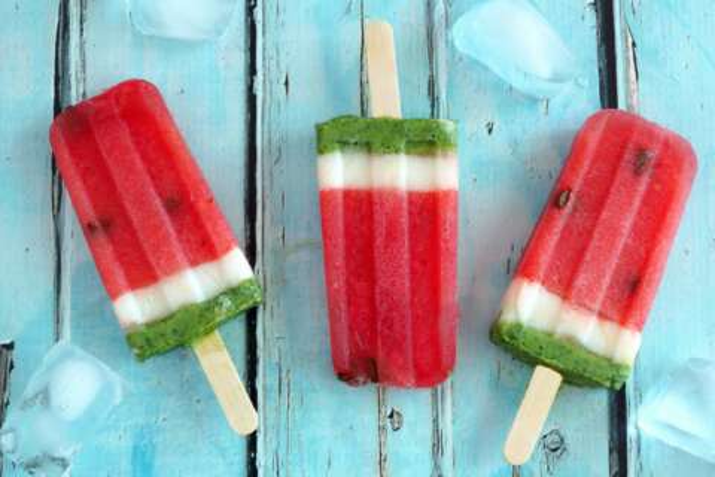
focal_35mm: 52
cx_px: 358
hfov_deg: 37.9
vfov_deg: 25.8
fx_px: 1043
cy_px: 238
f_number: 16
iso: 100
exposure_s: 3.2
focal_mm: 35
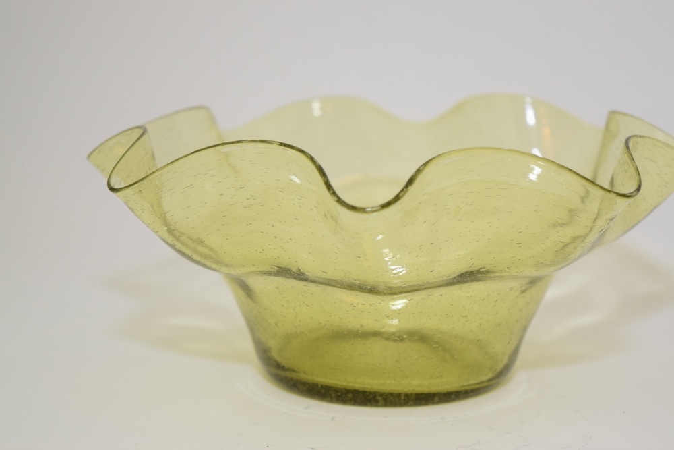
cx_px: 337
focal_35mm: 82
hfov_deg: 24.6
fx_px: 1545
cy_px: 225
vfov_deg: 16.6
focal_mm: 55
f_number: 5.6
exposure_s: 1/60
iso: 1250
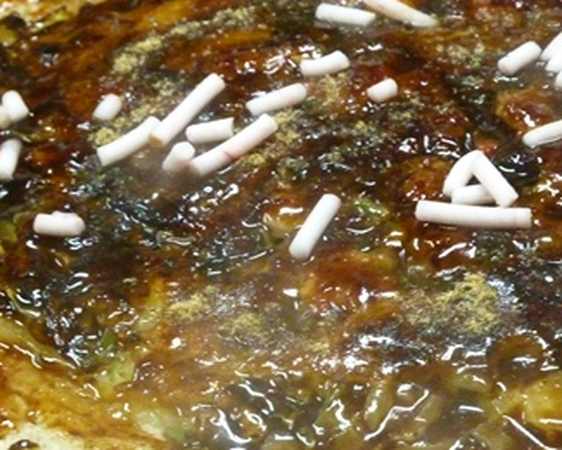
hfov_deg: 9.6
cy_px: 187
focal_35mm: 200
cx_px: 446
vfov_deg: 7.7
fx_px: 3327
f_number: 4.3
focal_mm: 17
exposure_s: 1/13
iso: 800
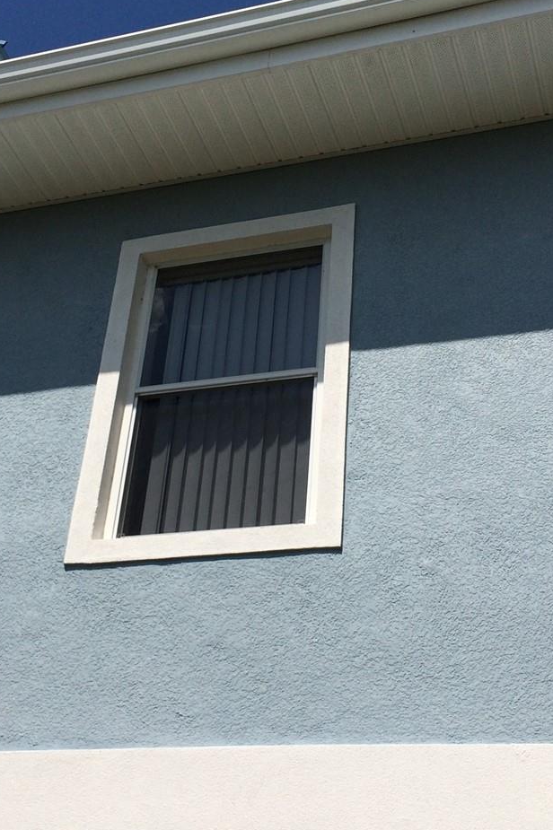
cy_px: 384
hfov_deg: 25.0
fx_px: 1245
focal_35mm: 54
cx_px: 246
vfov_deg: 36.9
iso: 40
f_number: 2.2
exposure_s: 1/4566
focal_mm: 4.12
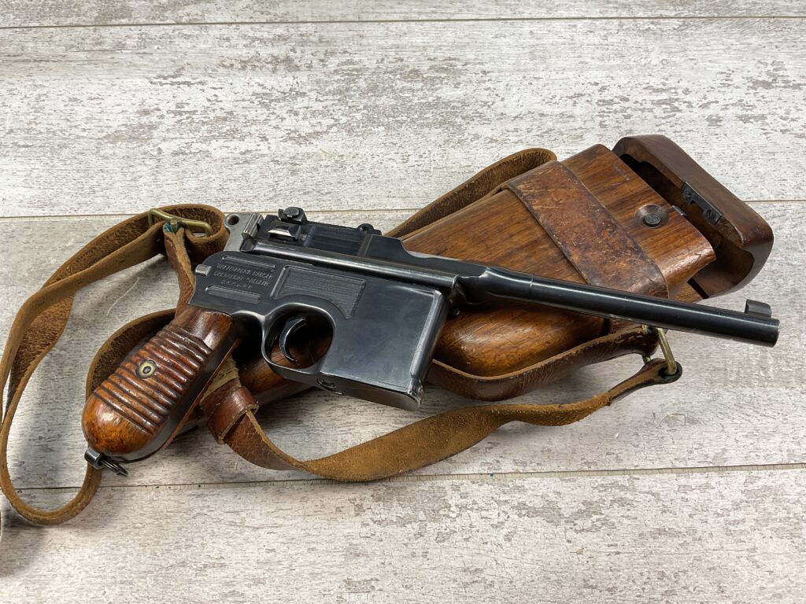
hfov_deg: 61.7
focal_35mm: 29
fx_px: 675
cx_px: 403
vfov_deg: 48.2
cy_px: 302
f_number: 1.8
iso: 16
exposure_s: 1/136
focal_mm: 3
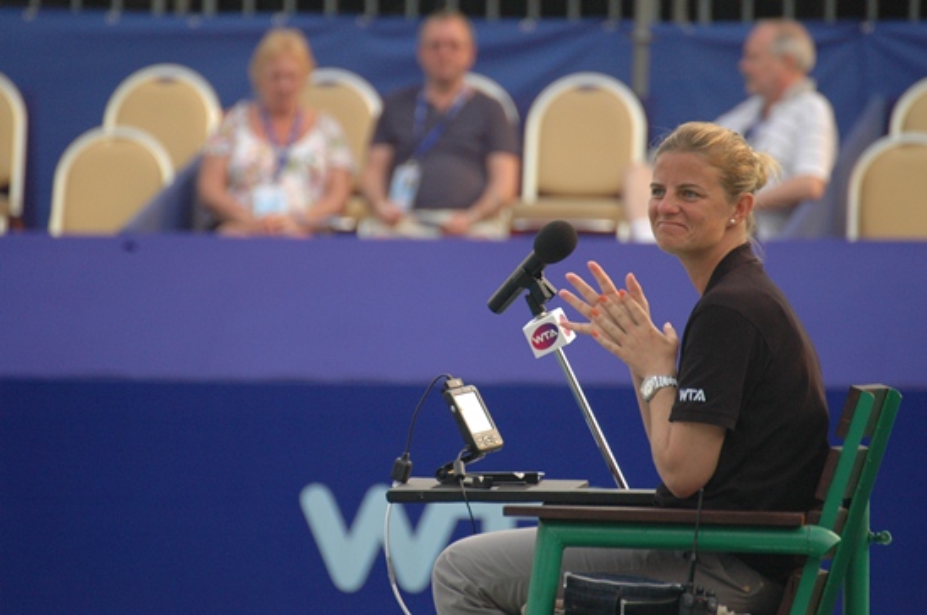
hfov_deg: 4.6
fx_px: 11574
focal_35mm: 450
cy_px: 308
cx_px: 464
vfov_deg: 3.0
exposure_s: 1/200
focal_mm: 300
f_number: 5.6
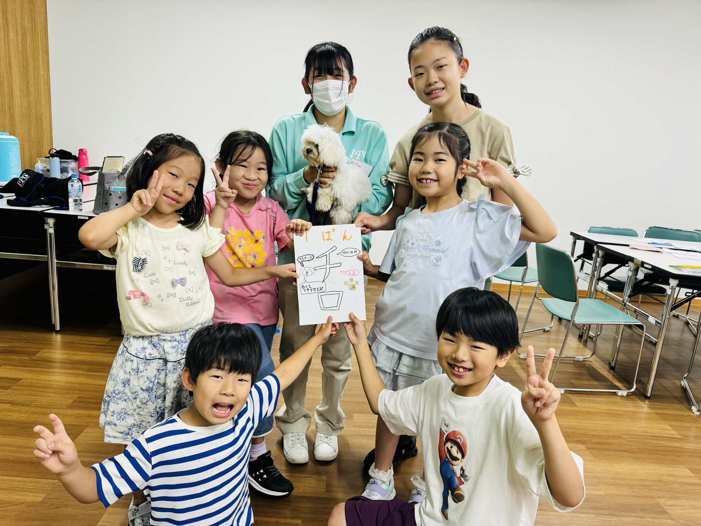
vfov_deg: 56.8
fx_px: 486
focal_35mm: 24
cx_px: 350
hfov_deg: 71.6
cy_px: 263
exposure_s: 1/120
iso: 200
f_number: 1.78
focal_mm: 6.76
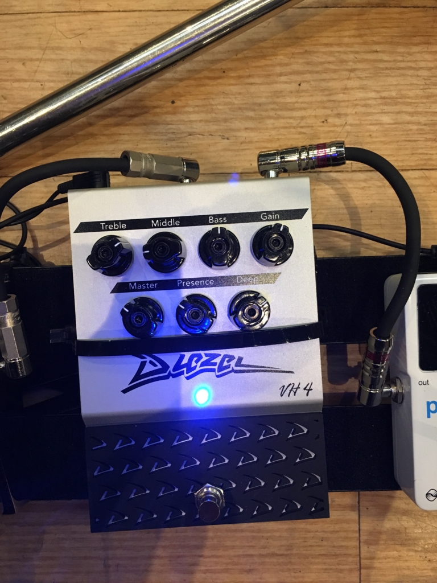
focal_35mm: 29
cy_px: 292
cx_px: 218
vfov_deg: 61.7
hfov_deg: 48.2
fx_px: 488
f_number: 2.2
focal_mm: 4.15
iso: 200
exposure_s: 1/24
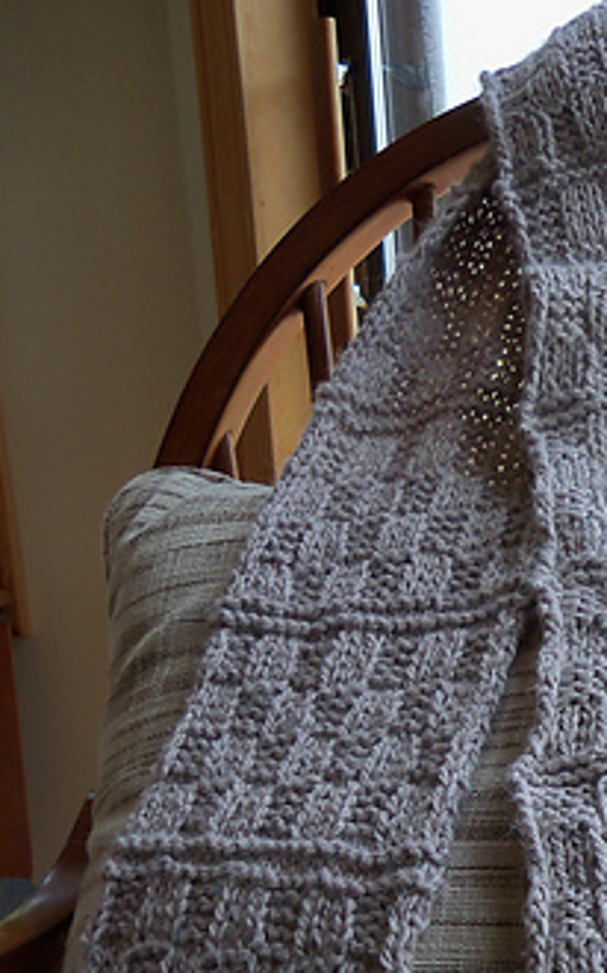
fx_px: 1907
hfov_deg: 17.5
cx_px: 669
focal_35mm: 72
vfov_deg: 27.2
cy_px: 938
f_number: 3.5
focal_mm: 6.2
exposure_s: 1/80
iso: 80
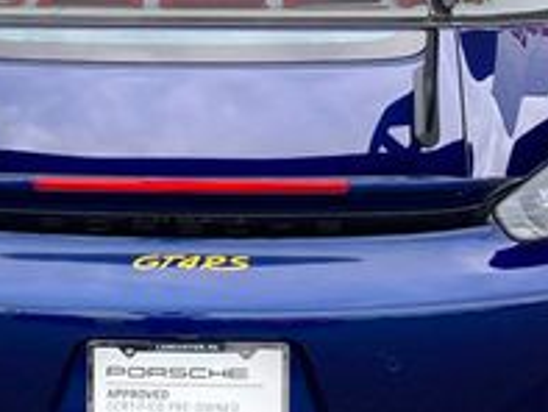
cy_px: 122
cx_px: 106
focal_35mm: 91
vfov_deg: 16.2
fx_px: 1441
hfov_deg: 21.3
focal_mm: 3.99
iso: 20
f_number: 1.8
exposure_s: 1/421
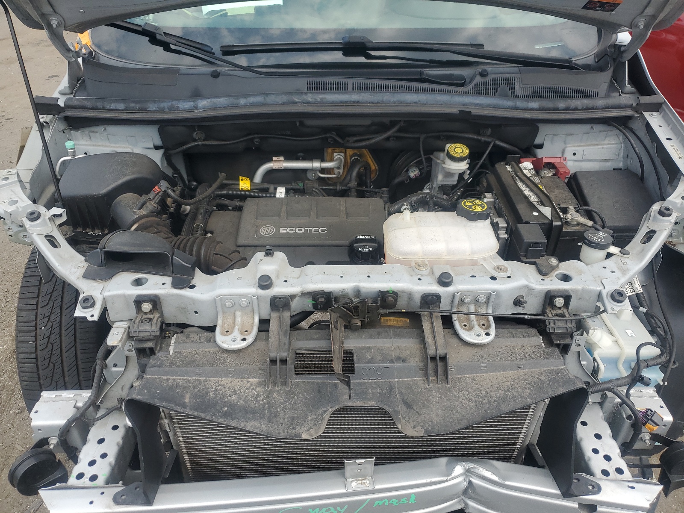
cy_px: 256
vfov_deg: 53.1
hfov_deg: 67.3
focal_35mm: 26
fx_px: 514
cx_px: 342
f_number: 1.5
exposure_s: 1/1429
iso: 50
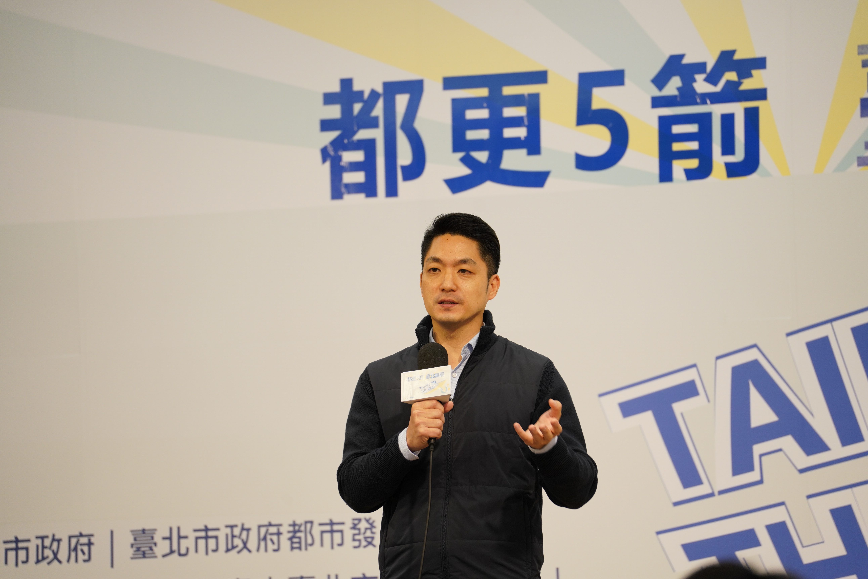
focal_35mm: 192
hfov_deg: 10.7
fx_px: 4630
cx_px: 434
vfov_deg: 7.2
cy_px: 290
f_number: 5.6
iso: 640
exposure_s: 1/100
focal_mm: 192
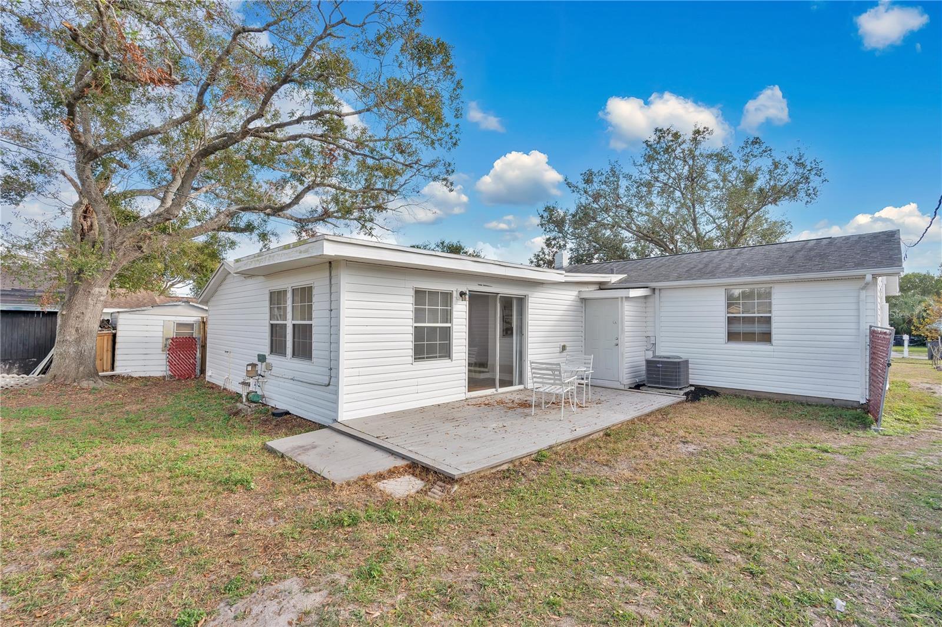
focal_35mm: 16
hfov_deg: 96.7
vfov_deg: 73.7
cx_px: 471
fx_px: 419
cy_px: 314
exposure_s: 1/160
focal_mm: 16
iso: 100
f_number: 10
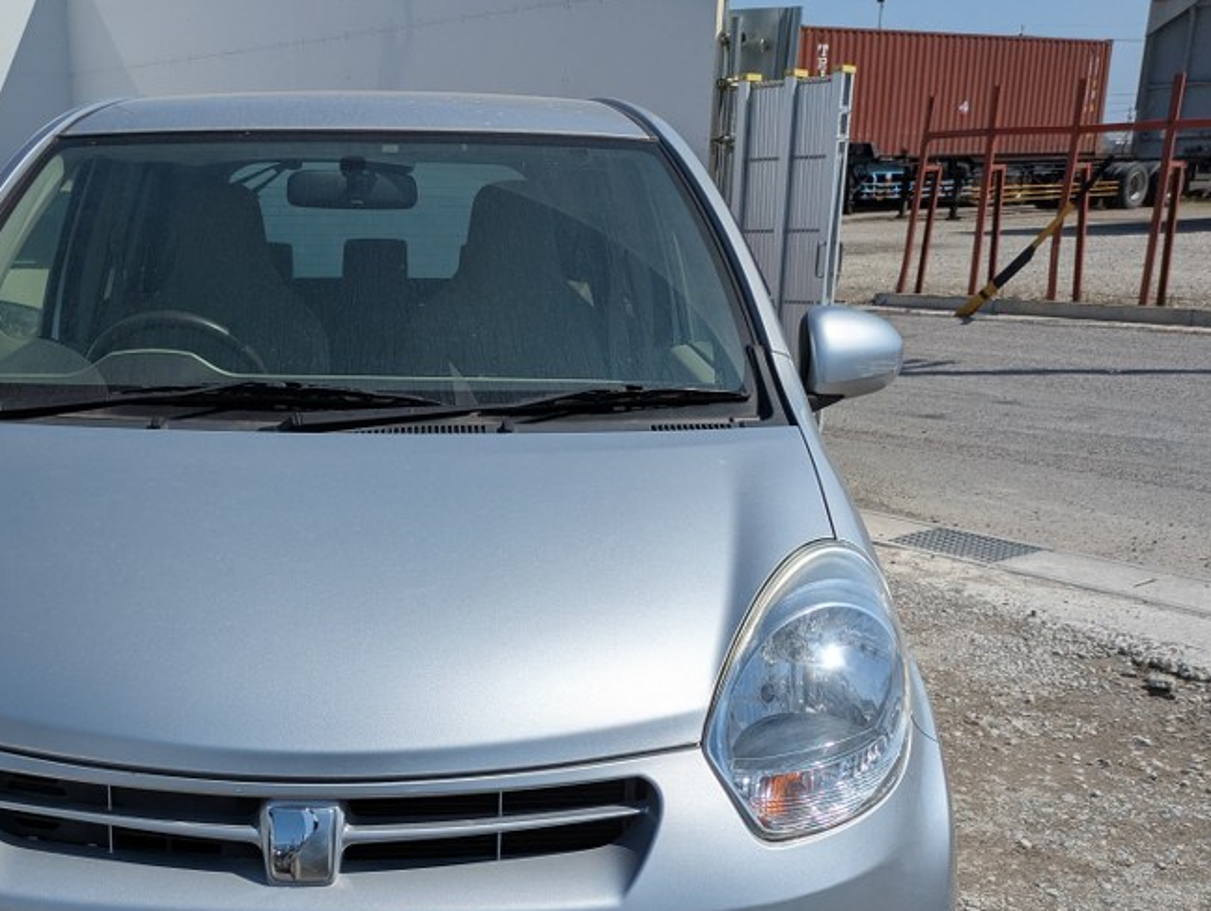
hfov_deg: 44.7
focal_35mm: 41
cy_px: 650
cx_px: 359
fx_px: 1436
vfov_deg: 34.6
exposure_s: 1/7092
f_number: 1.89
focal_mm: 5.43
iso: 48
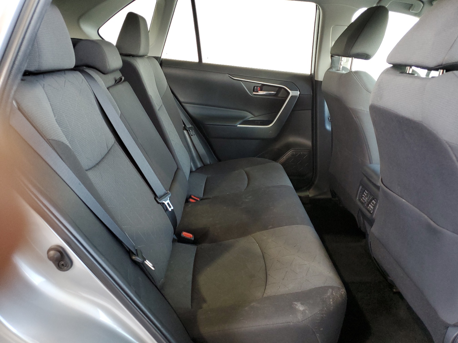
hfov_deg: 67.3
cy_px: 172
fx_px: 344
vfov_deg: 53.1
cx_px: 229
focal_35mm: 26
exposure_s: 1/60.2
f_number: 1.5
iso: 146
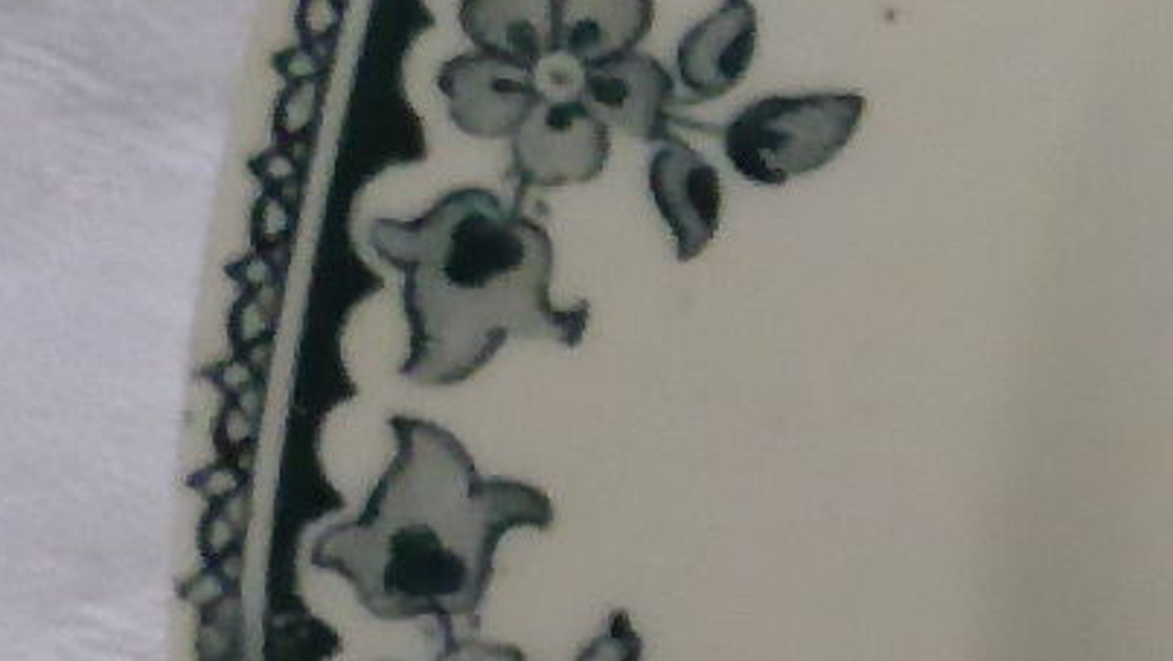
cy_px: 661
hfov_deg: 10.8
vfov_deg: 7.0
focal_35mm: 173
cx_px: 2710
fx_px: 5383
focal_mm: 4.3
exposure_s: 1/60
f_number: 3.3
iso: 320
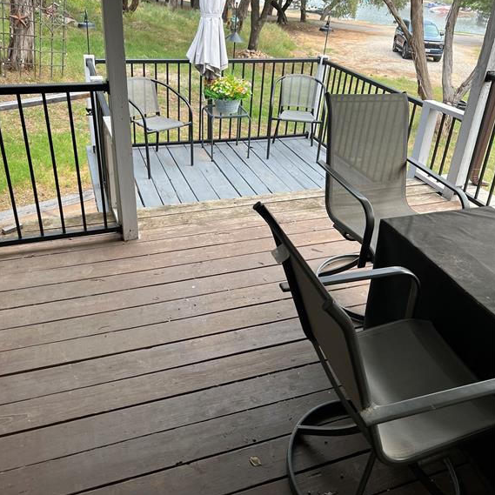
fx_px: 502
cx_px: 248
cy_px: 198
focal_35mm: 31
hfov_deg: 52.5
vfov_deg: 52.2
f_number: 1.5
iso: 80
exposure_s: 1/121
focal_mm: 5.7
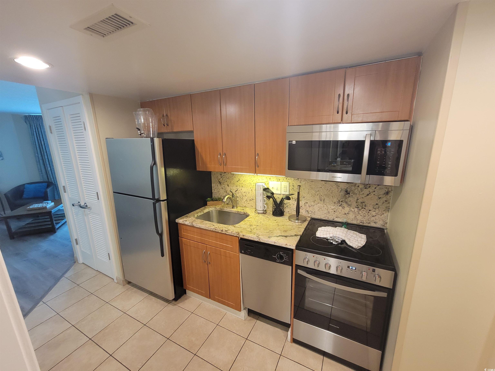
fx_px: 186
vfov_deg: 89.9
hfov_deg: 106.2
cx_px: 248
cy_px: 186
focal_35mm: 13
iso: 320
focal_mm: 2.2
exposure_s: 1/60
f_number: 2.2
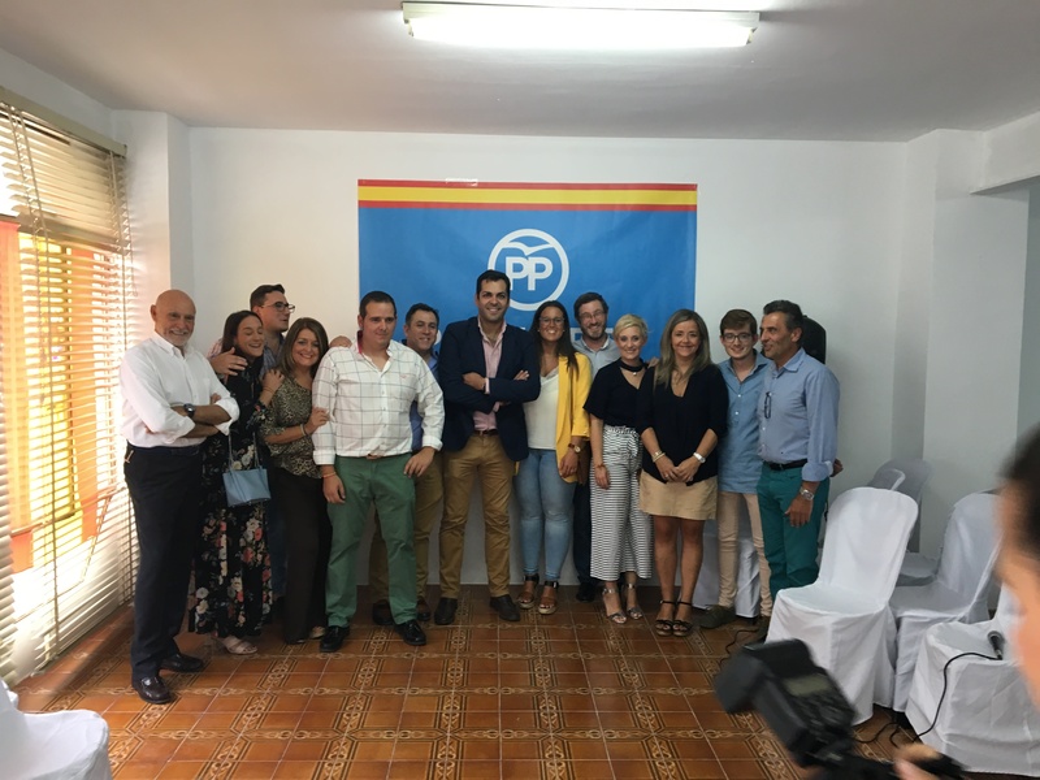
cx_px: 520
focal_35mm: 29
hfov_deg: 61.7
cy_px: 390
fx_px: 871
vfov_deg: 48.2
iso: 100
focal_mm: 4.15
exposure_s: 1/33
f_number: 2.2
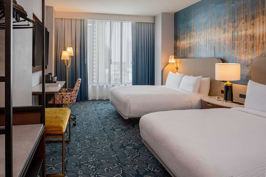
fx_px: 177
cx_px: 133
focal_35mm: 24
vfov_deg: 53.1
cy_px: 88
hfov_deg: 73.7
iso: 200
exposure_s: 1/5
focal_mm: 24
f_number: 10
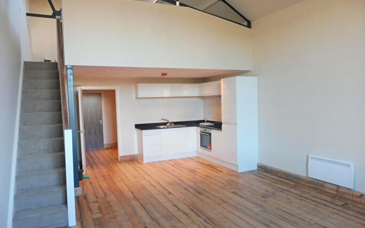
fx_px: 259
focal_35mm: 26
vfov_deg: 47.6
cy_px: 120
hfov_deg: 70.4
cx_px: 183
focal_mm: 4.3
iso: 400
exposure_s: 1/50
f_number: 3.3
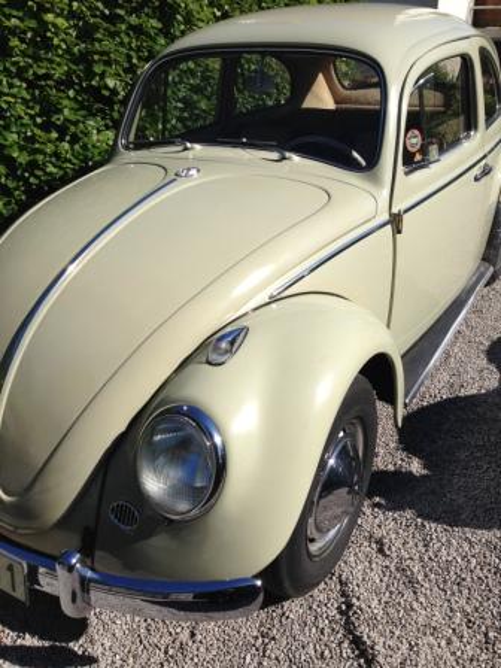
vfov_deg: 55.4
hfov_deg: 42.9
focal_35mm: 33
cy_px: 334
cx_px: 250
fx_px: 637
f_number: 2.4
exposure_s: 1/2358
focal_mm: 4.12
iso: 50
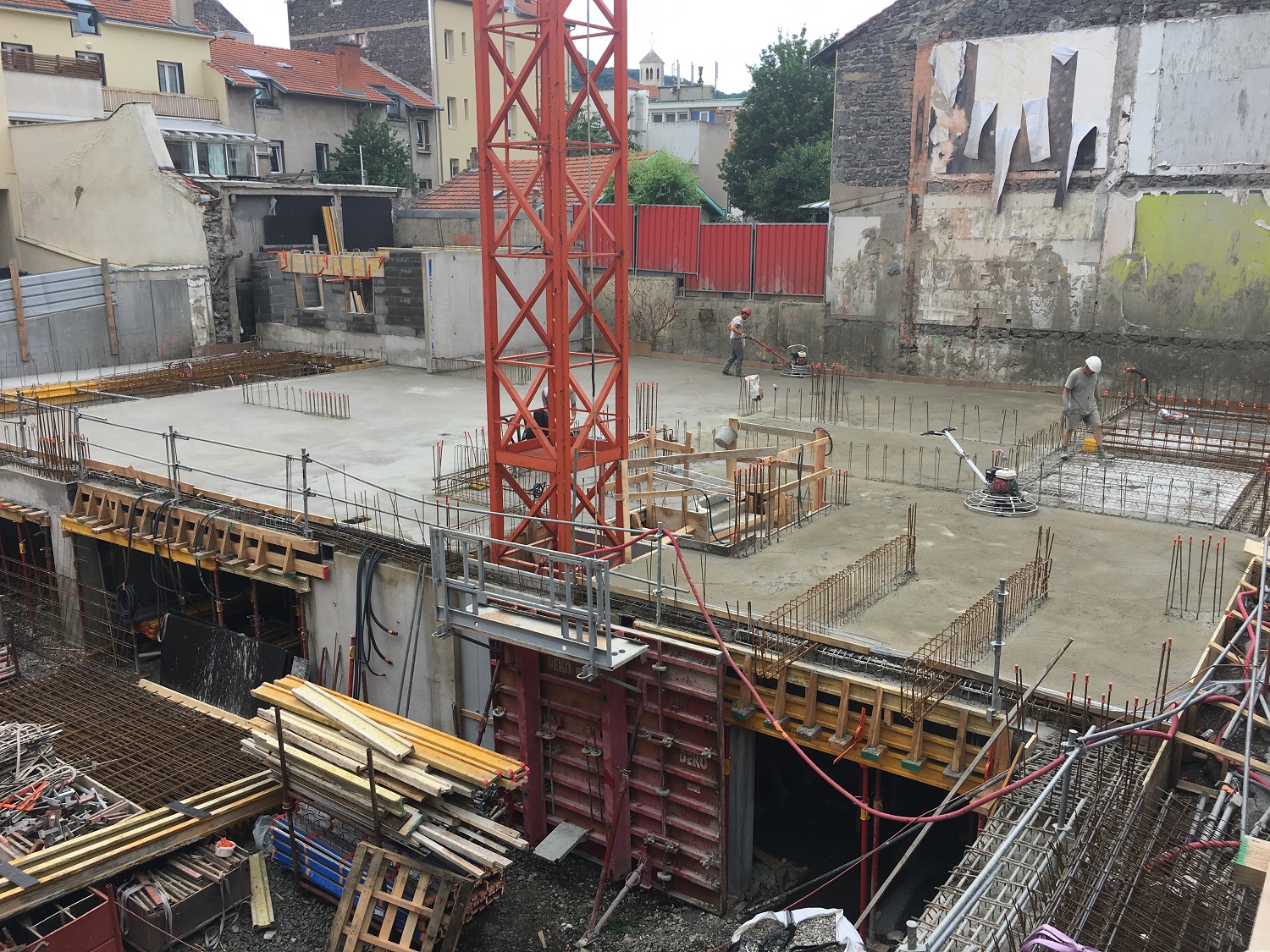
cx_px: 635
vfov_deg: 48.2
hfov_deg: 61.7
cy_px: 476
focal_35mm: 29
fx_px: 1064
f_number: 2.2
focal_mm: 4.15
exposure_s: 1/561
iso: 25
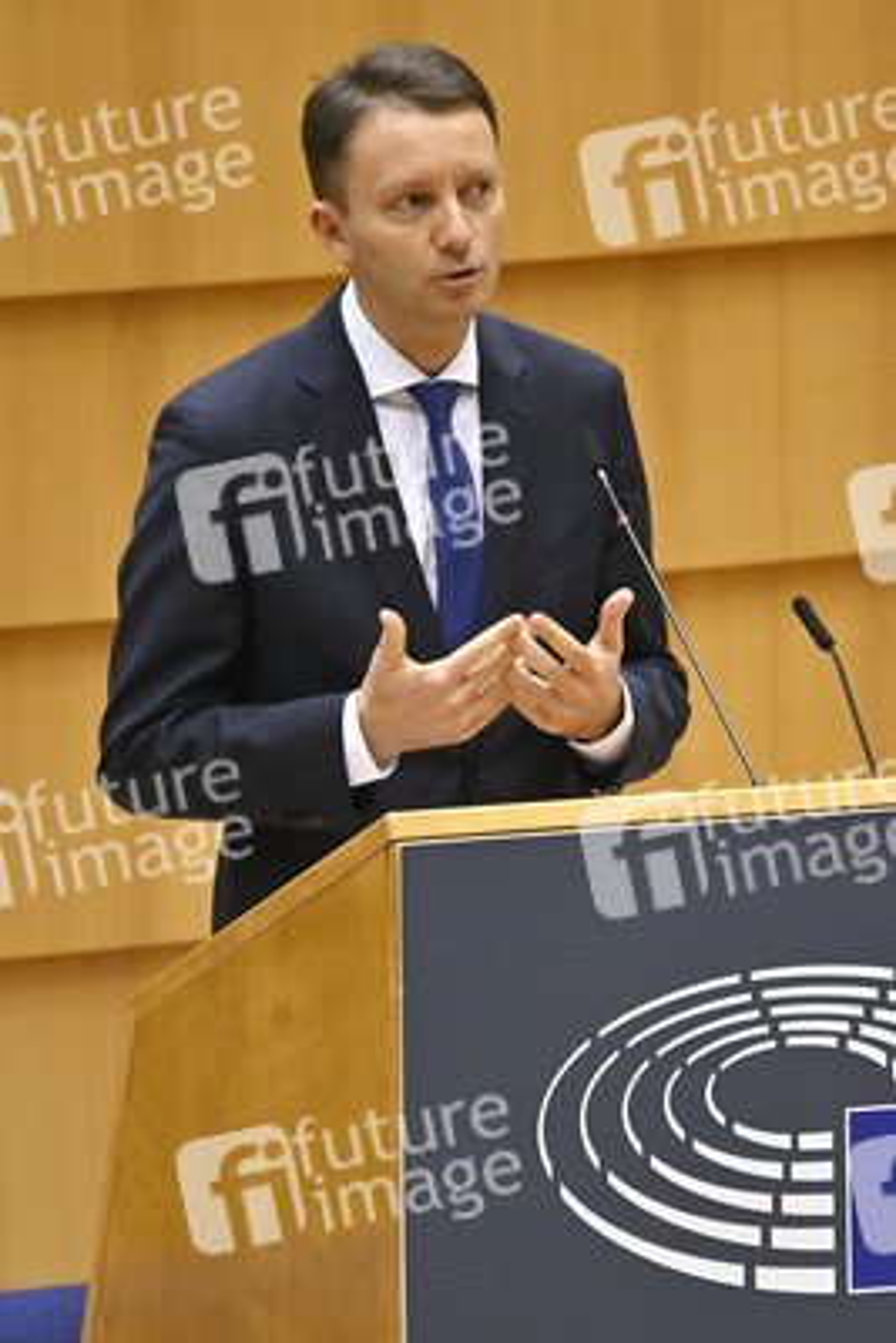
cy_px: 672
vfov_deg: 3.4
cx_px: 448
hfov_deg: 2.3
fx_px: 22379
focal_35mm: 600
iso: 5000
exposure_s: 1/640
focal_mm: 600
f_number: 6.3
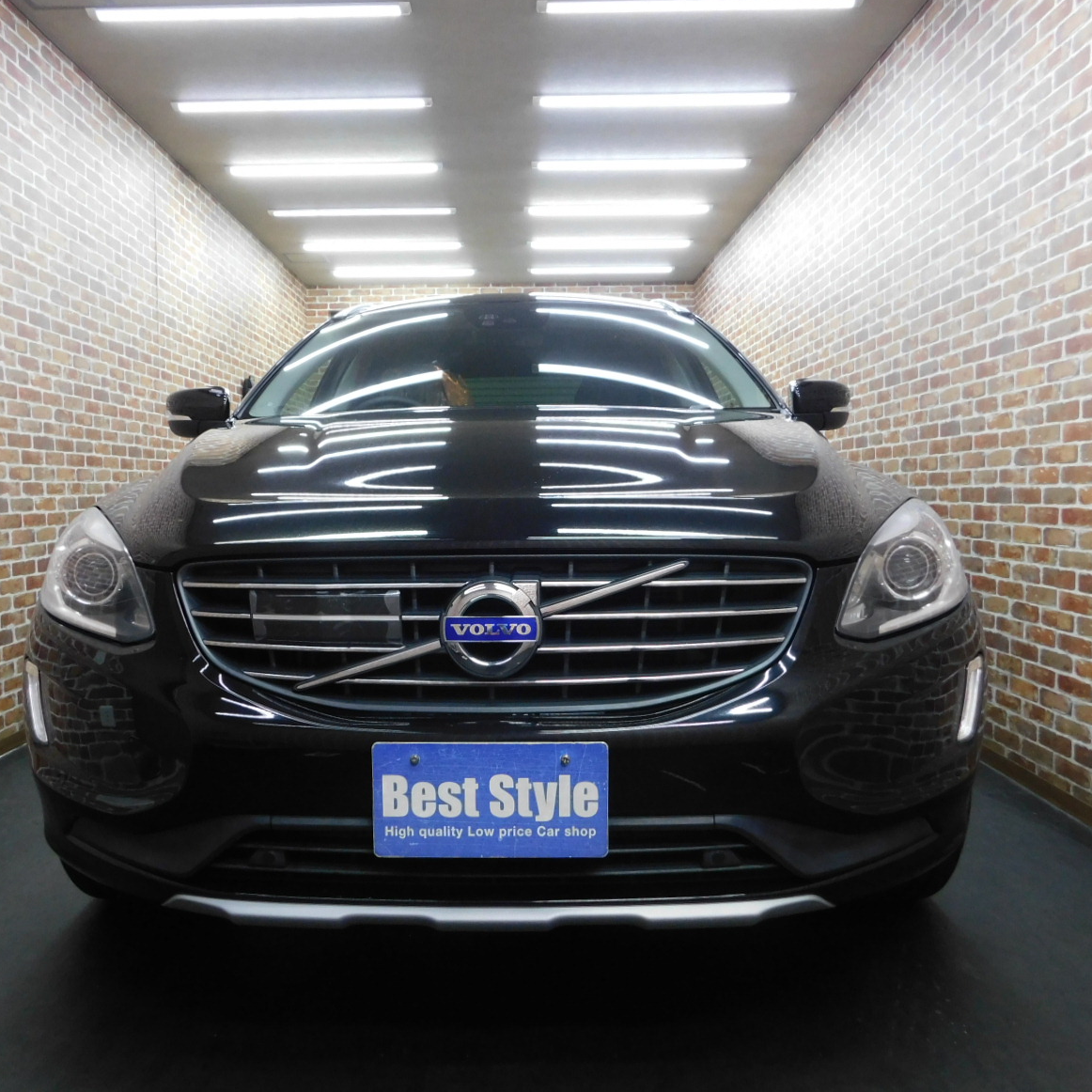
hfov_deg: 57.2
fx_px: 999
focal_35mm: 28
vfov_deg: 57.3
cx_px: 498
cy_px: 558
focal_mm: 4
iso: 250
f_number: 3
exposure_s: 1/30
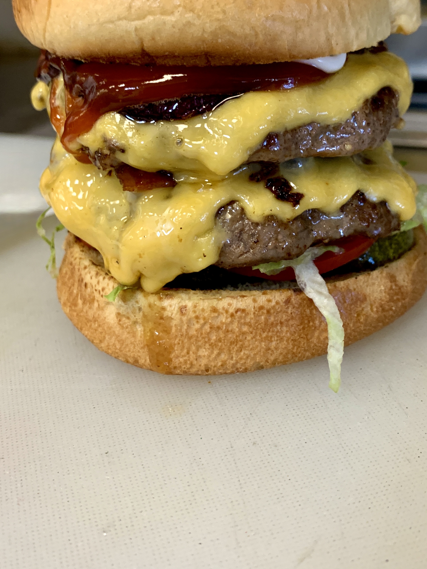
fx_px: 674
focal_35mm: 41
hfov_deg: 35.1
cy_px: 234
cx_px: 244
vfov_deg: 45.6
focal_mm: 4.25
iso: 100
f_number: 1.8
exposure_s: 1/60
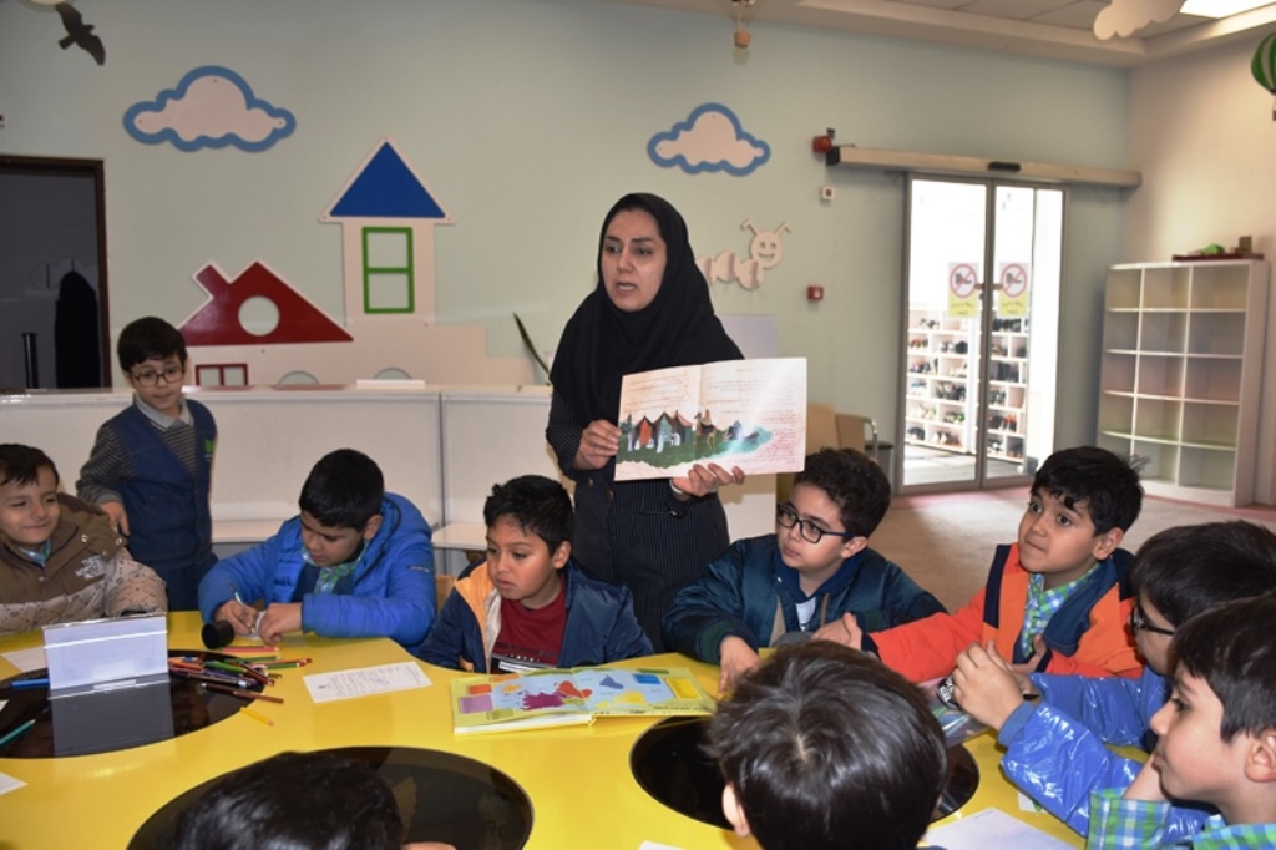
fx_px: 1063
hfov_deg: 61.9
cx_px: 638
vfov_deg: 43.6
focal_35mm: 30
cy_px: 425
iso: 200
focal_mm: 20
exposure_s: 1/125
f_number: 3.5
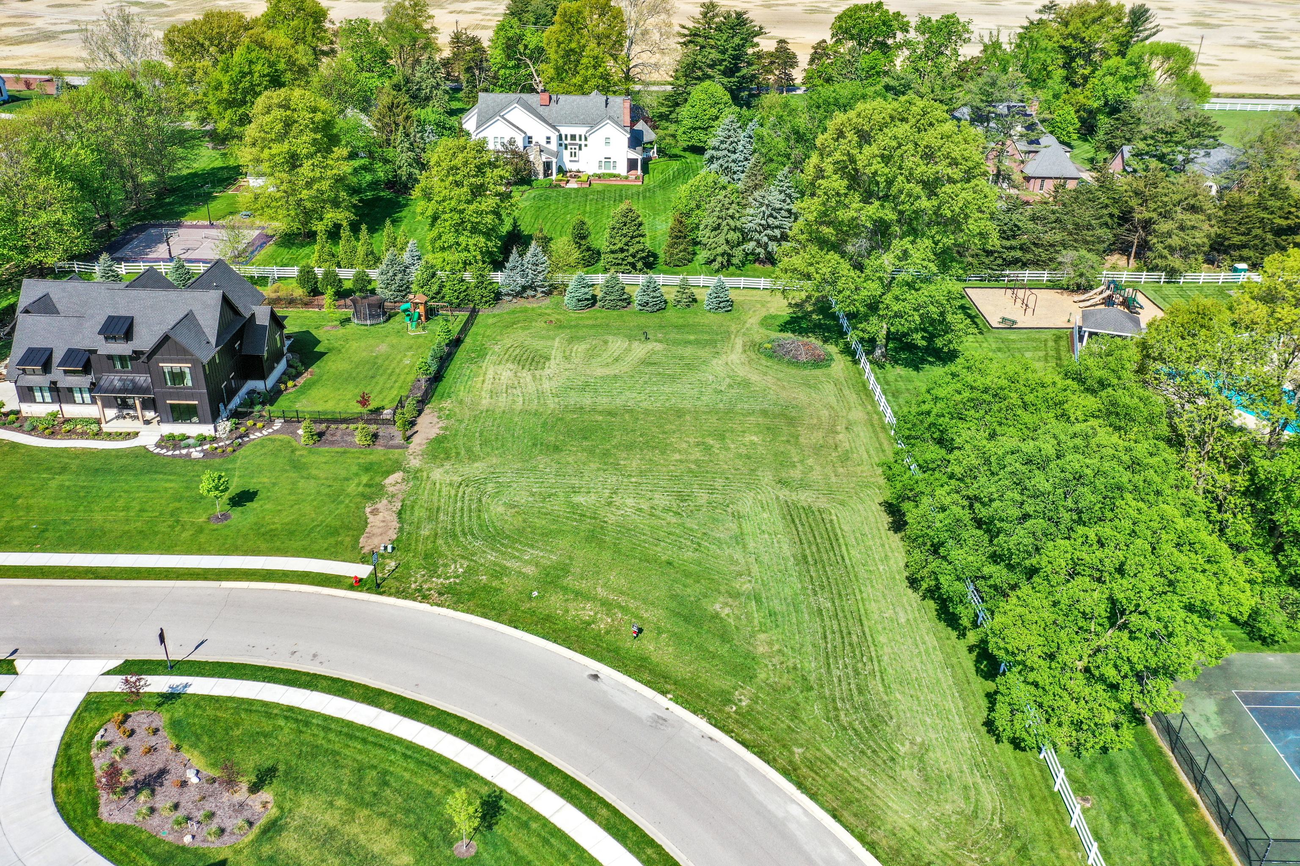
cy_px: 433
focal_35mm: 28
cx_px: 650
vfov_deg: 46.4
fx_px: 1011
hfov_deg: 65.5
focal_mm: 10.26
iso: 100
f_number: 5.6
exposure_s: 1/400
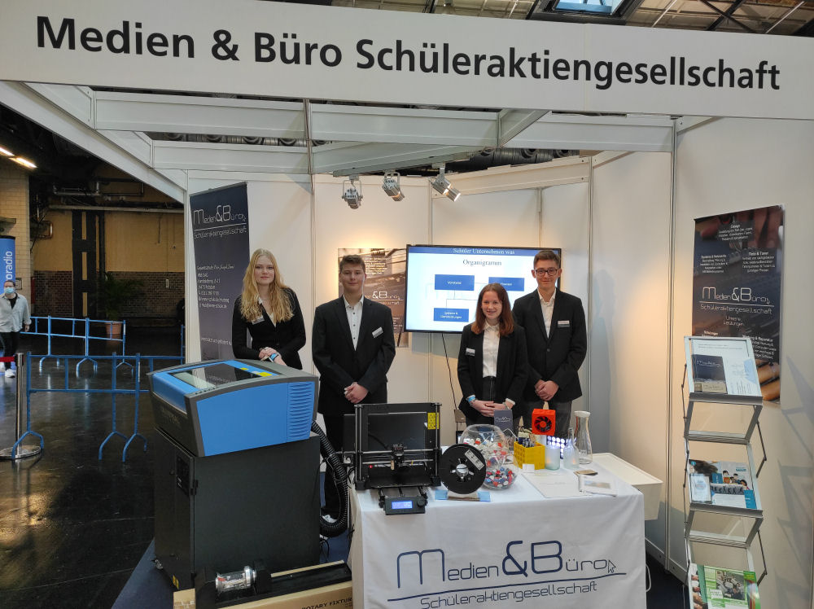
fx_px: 587
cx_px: 407
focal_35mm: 25
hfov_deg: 69.4
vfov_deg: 54.8
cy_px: 304
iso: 140
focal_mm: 5.43
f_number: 1.89
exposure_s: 1/33
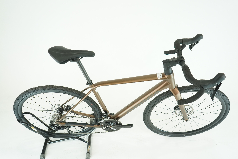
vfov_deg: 43.6
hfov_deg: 61.9
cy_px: 80
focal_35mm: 30
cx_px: 119
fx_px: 198
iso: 1600
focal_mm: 30
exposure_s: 1/200
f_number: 5
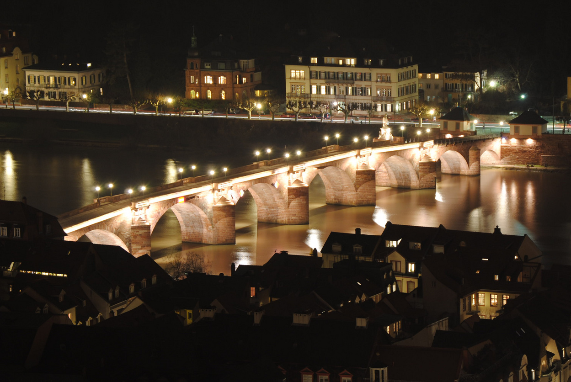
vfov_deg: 8.9
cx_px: 361
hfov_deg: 13.2
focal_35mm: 155
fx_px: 2461
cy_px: 194
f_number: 5.6
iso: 100
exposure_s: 15
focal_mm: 80
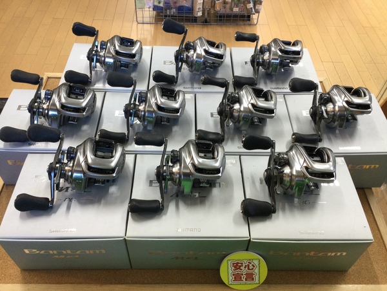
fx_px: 347
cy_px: 146
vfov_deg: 45.4
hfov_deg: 58.4
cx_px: 194
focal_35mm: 31
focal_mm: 3.3
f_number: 2.4
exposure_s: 1/30
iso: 50
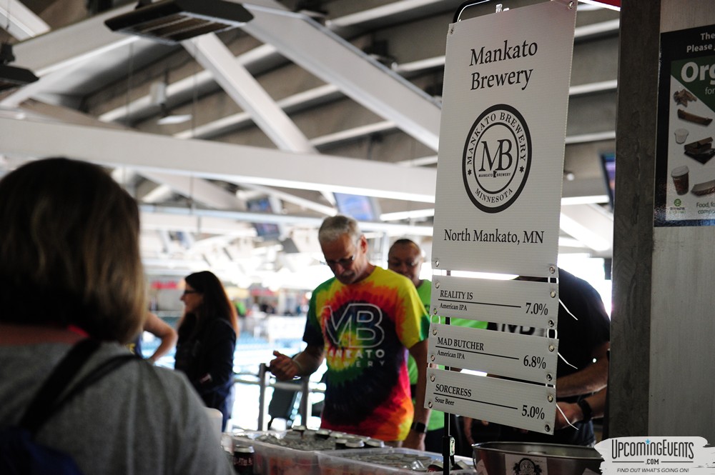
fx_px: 1230
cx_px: 358
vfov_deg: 21.9
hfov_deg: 32.4
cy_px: 238
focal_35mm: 62
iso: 2500
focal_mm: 62
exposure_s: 1/200
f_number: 3.5
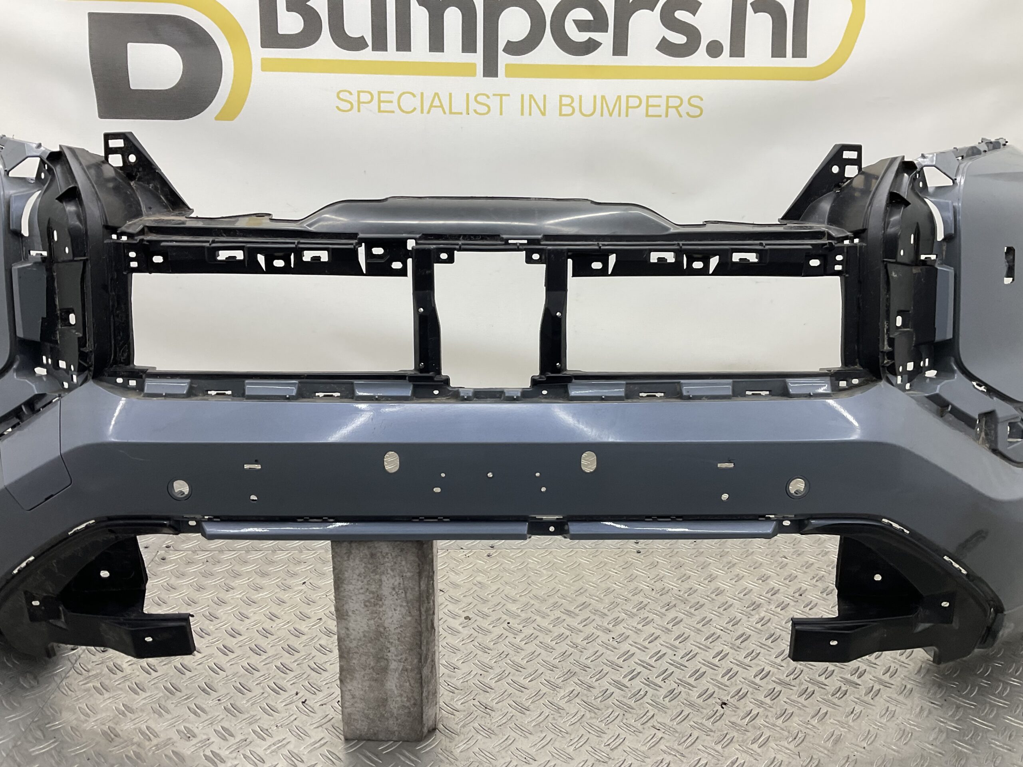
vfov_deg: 48.2
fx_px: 857
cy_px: 384
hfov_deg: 61.7
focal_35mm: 29
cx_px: 512
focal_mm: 3
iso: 32
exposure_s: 1/120
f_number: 1.8
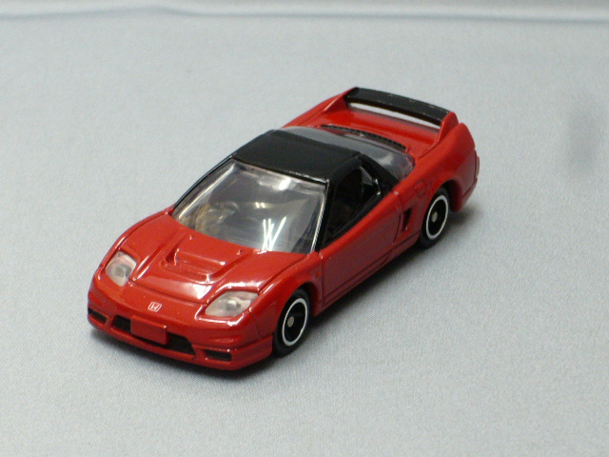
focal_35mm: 144
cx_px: 304
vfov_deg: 10.3
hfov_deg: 13.7
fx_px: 2533
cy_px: 228
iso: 125
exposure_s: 1/13
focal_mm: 17.4
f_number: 5
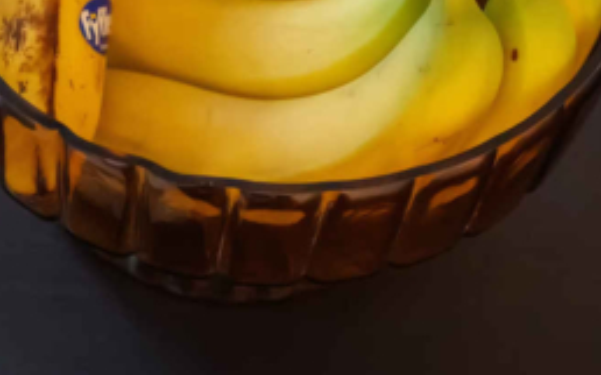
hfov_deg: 14.0
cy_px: 86
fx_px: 2406
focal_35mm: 147
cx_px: -24
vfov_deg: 8.9
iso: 3200
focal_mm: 52.7
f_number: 3.5
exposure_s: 1/320
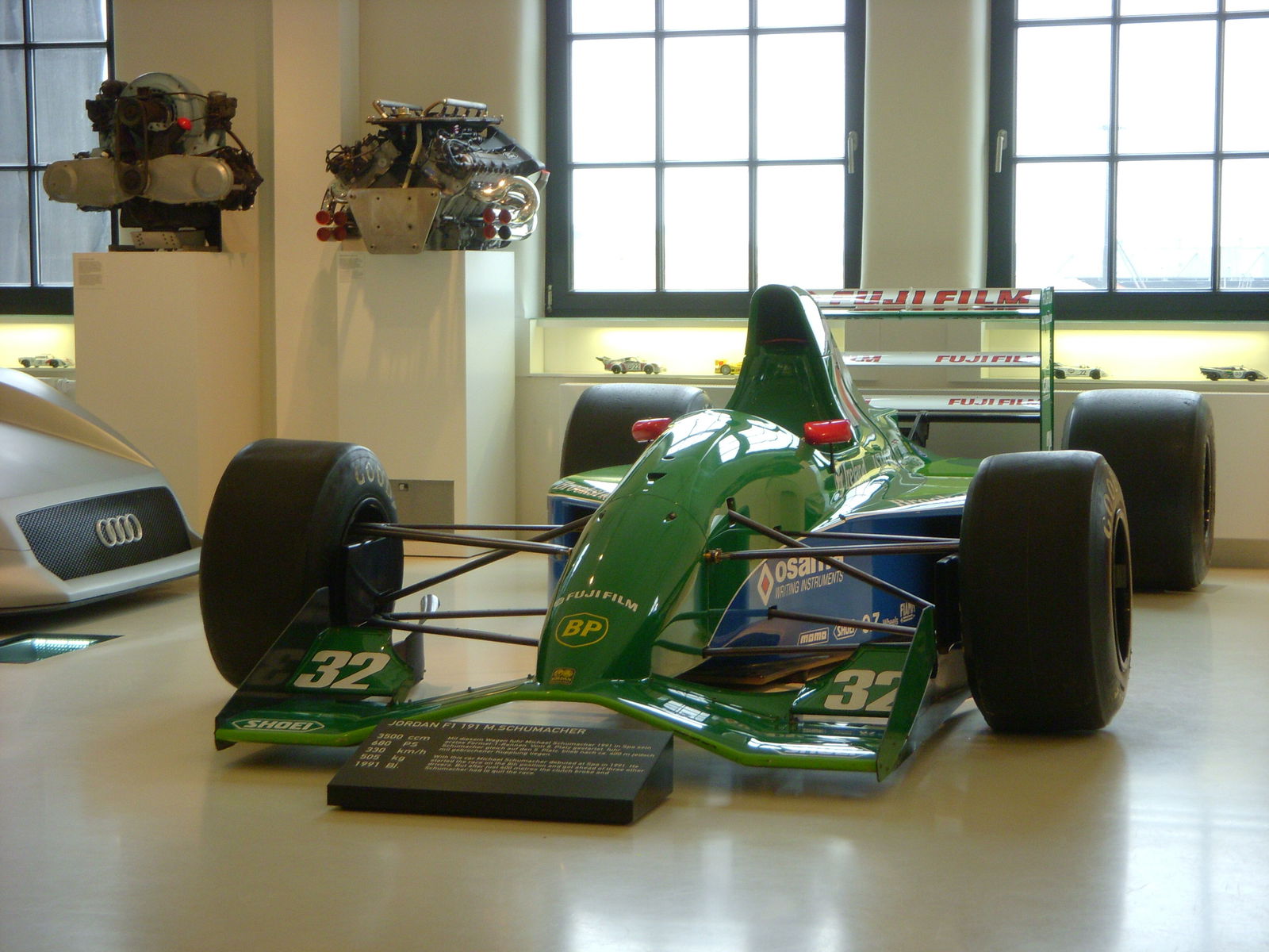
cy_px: 476
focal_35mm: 76
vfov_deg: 19.4
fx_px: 2786
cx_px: 634
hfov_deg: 25.7
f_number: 3.8
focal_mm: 12.6
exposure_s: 1/50
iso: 200
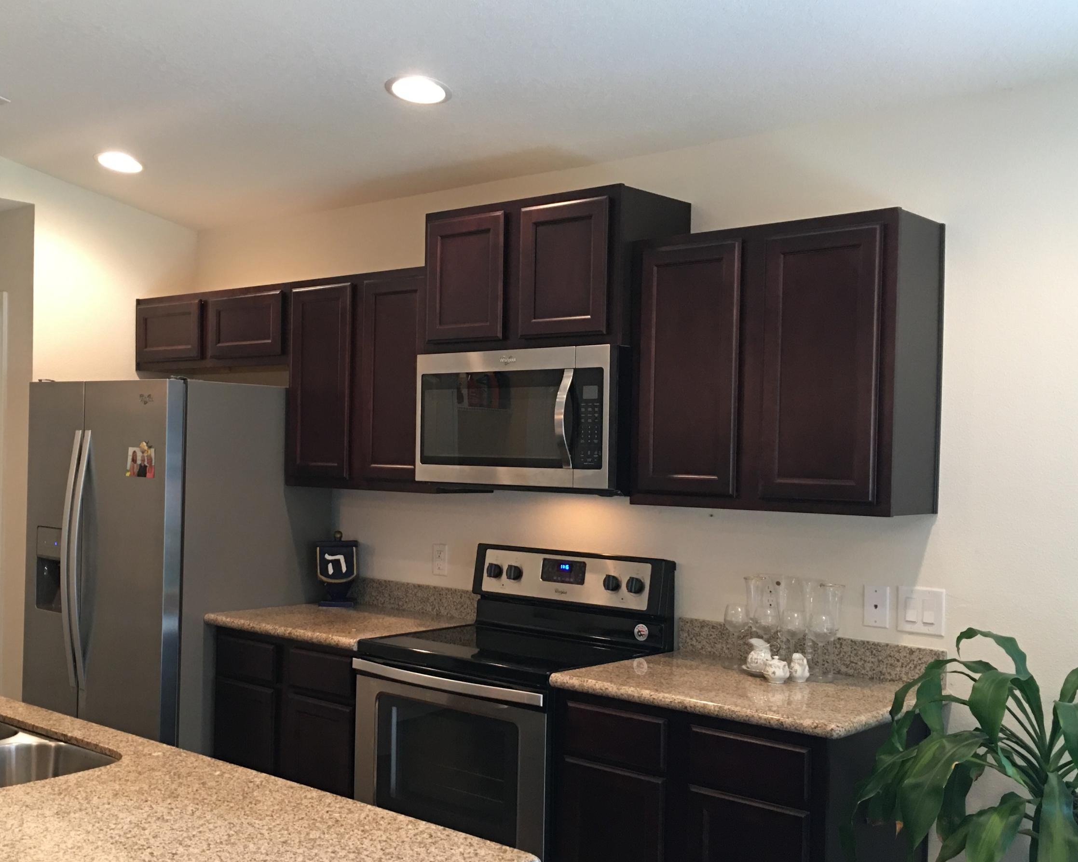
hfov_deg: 47.7
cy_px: 488
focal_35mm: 38
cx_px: 430
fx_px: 1212
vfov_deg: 39.1
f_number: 2.2
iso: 80
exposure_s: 1/15
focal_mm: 4.15
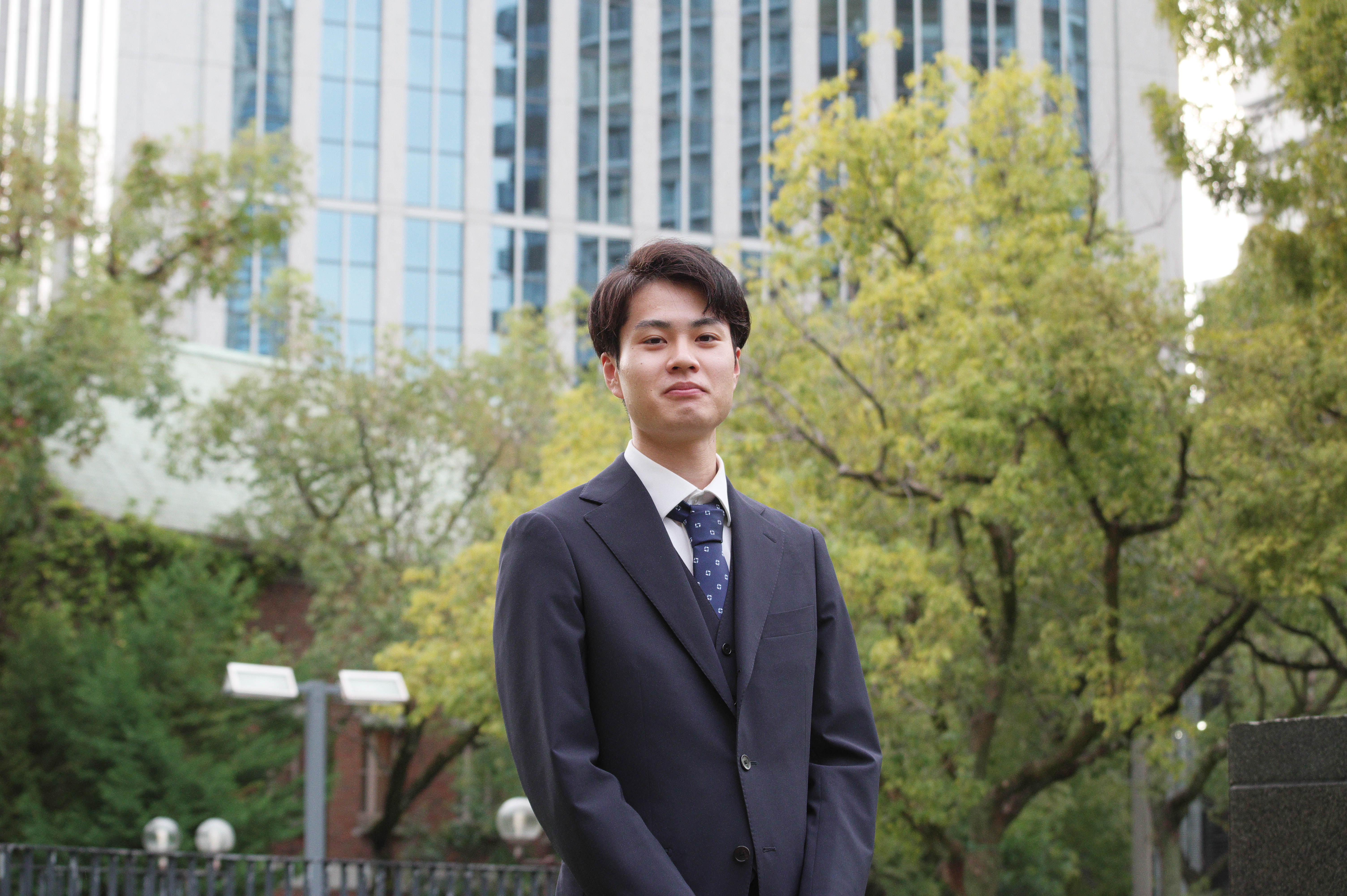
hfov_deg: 21.6
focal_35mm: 94
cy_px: 448
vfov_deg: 14.4
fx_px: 3533
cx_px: 674
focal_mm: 63
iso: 1000
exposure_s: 1/125
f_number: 5.6
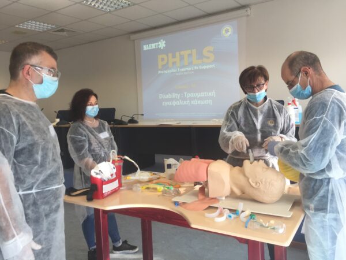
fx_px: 290
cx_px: 173
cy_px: 130
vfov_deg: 48.2
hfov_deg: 61.7
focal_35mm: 29
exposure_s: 1/100
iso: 50
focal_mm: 4.15
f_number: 2.2
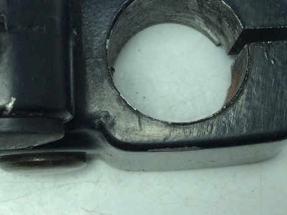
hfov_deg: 21.9
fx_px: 737
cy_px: 14
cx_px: 79
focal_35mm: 89
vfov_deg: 16.3
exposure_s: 1/392
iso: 32
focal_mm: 3.3
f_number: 2.4
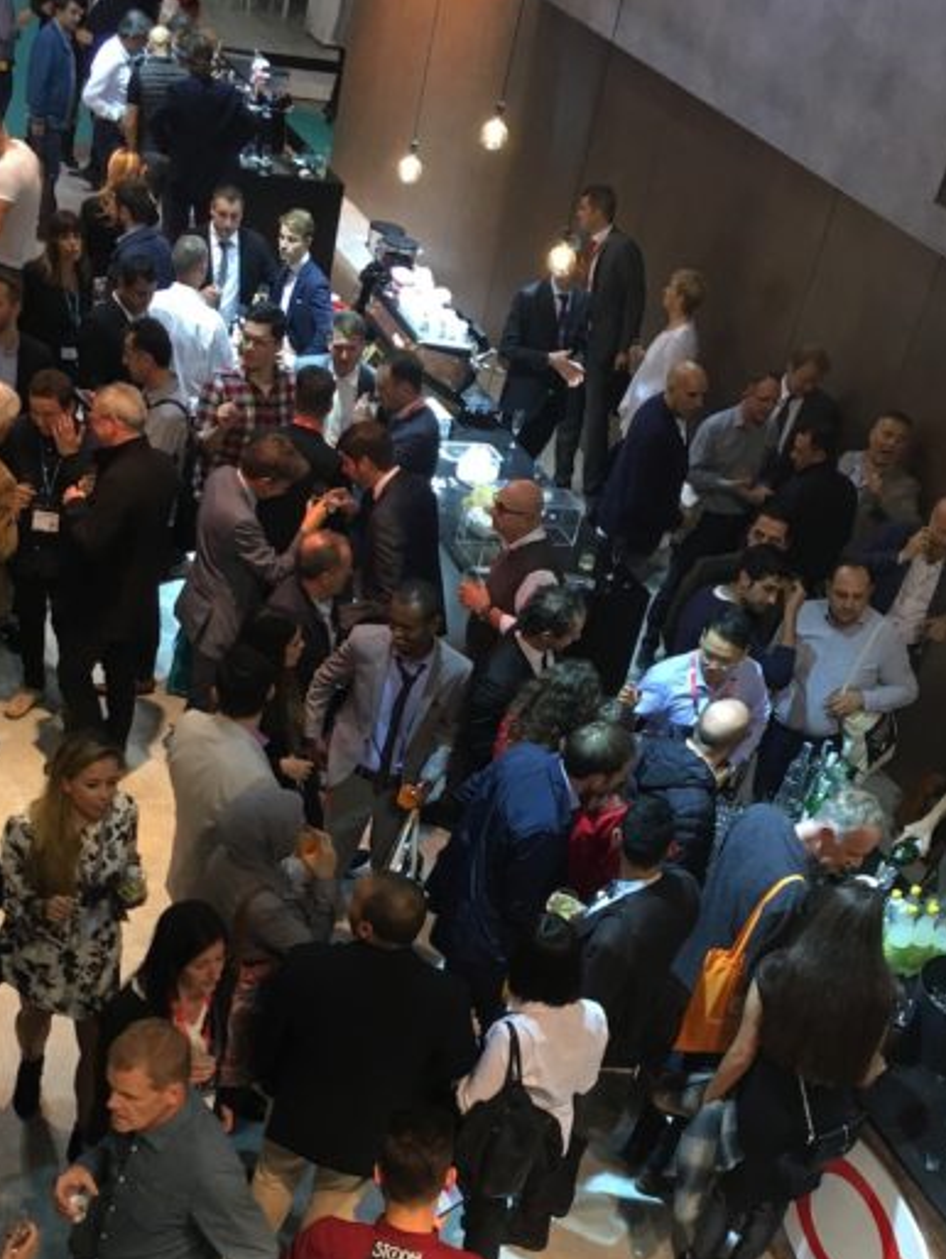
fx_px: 1711
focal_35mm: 47
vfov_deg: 39.5
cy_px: 920
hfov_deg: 30.8
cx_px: 393
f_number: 2.2
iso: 50
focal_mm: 4.15
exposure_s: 1/33
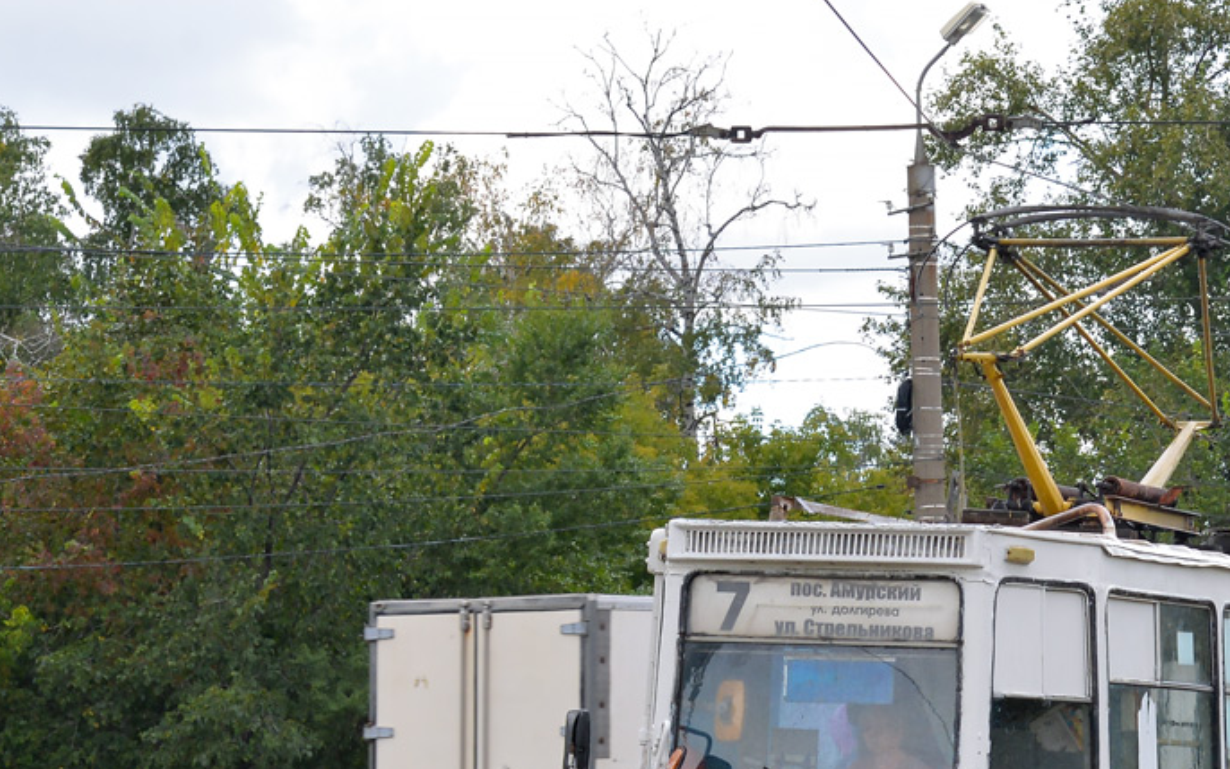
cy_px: 601
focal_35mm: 156
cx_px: 1164
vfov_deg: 8.4
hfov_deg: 13.3
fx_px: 5230
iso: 500
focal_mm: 70
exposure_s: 1/400
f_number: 7.1
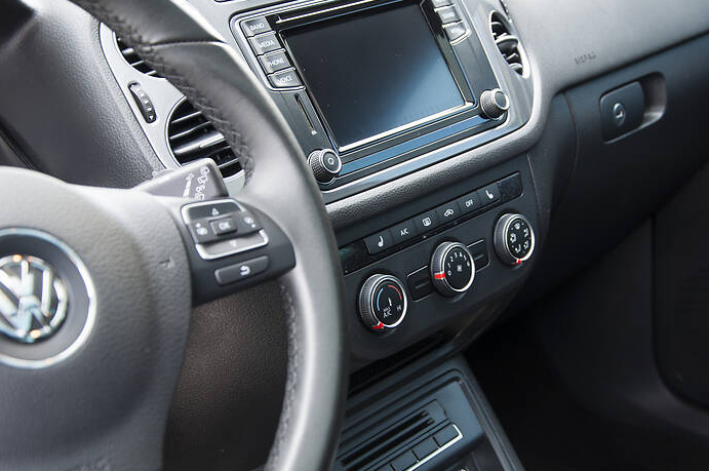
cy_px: 205
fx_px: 1298
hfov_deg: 30.5
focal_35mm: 66
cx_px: 403
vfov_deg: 20.5
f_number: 5.6
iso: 100
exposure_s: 1/8
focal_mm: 38
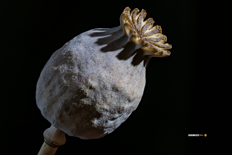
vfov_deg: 13.0
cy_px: 78
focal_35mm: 105
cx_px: 116
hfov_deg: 19.5
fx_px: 677
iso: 100
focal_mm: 105
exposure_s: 1/3
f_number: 14
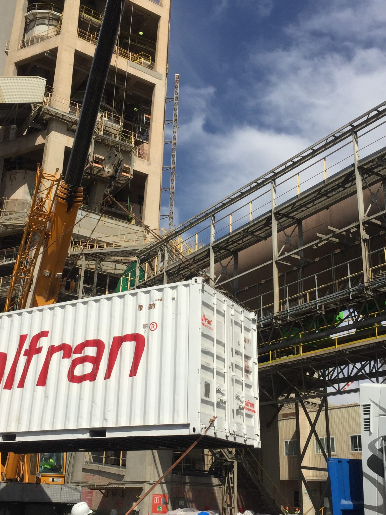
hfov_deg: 36.8
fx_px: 580
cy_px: 259
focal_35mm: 39
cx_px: 176
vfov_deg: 47.9
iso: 32
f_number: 2.2
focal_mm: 4.15
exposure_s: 1/5650
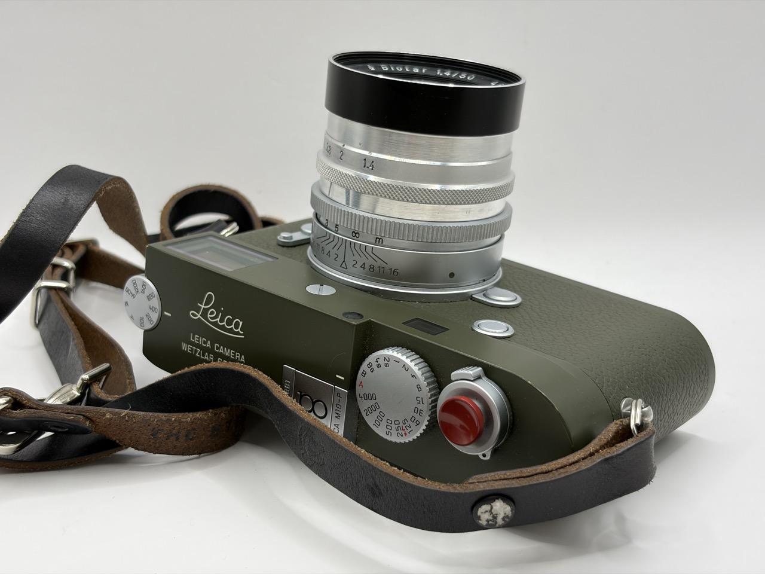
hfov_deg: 36.8
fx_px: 1149
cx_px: 382
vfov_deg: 28.0
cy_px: 287
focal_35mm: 52
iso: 25
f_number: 1.6
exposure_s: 1/100
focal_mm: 5.96
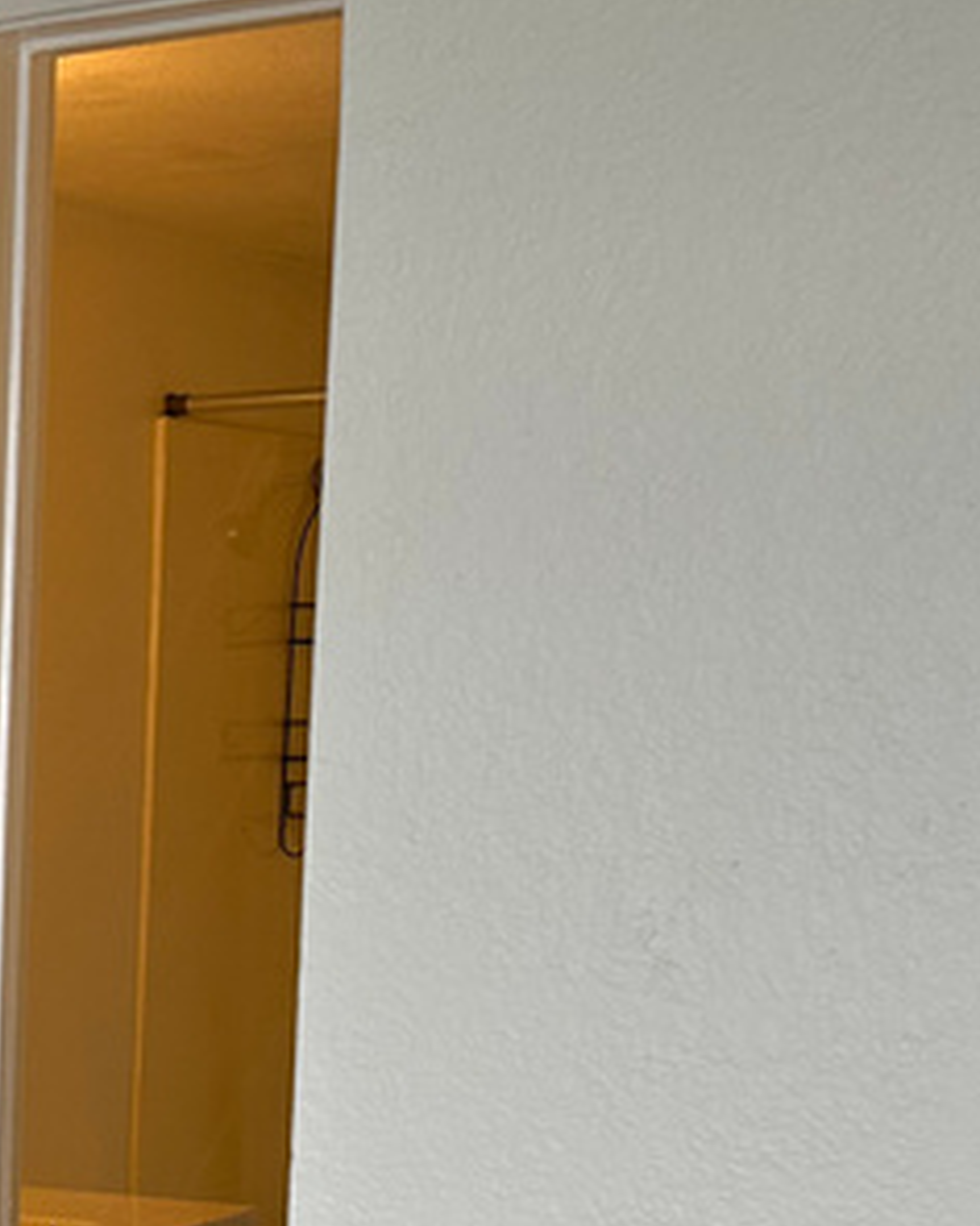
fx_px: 3190
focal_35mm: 88
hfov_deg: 15.9
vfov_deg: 20.9
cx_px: -523
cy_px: 1268
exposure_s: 1/120
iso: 80
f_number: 1.5
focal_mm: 5.7
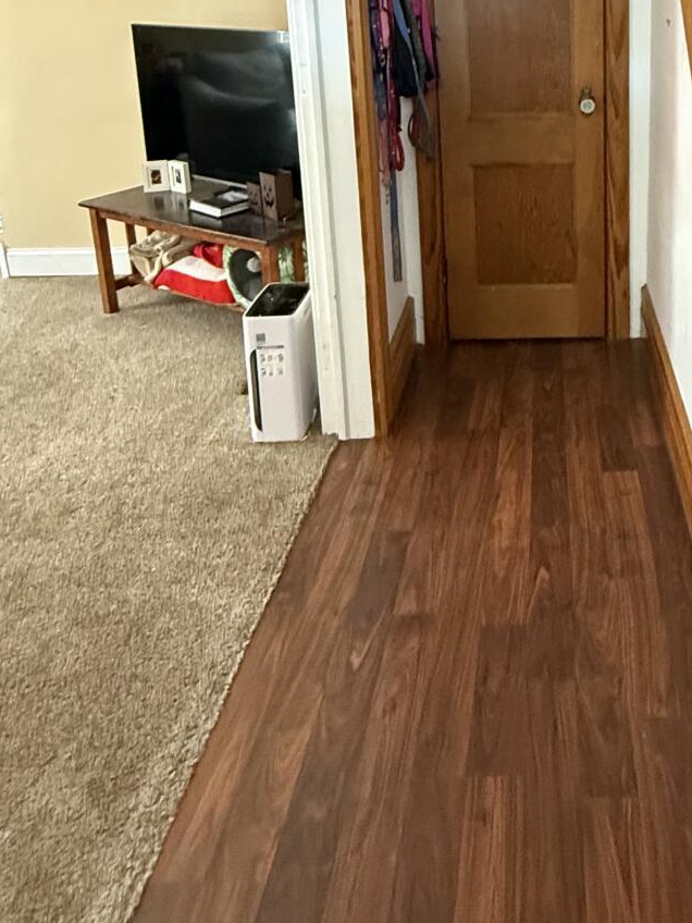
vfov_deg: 51.2
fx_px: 880
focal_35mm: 33
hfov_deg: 41.2
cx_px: 549
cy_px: 159
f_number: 2.2
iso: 1000
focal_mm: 2.22
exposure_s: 1/60
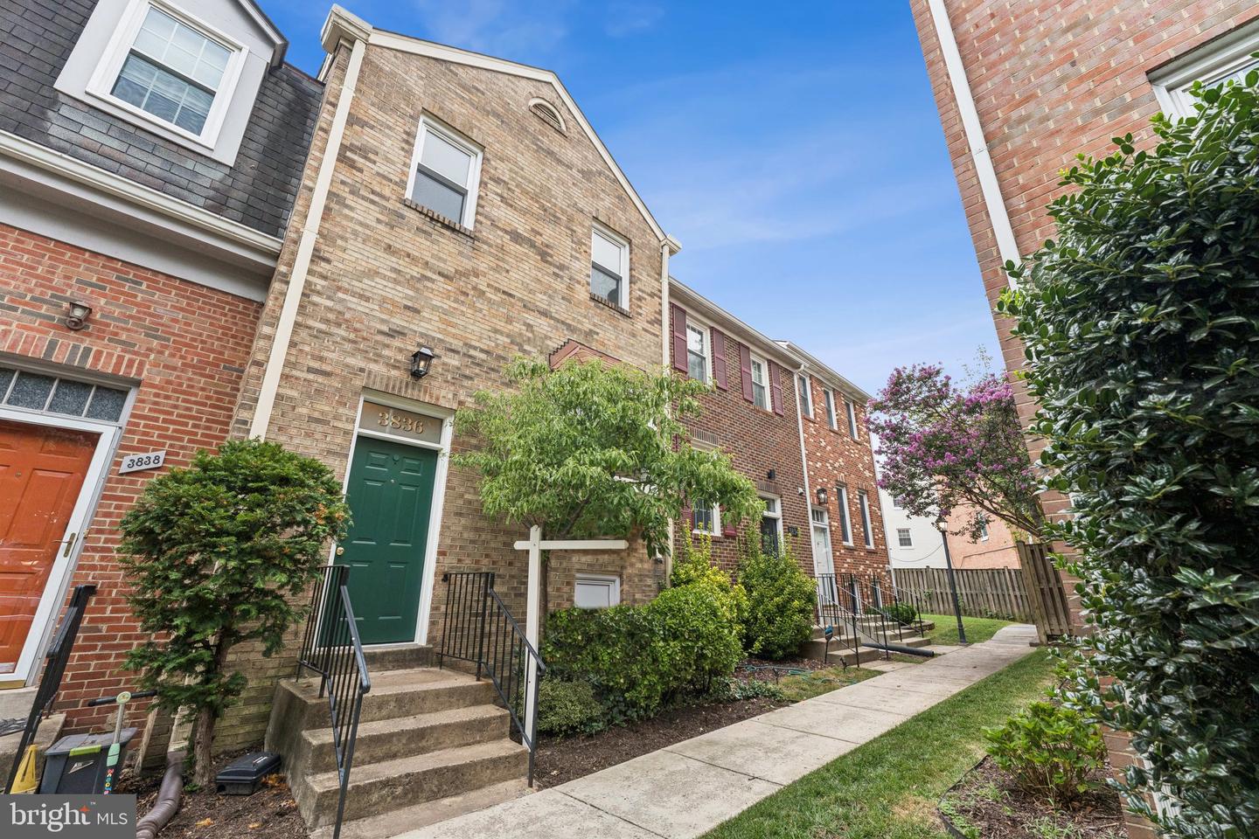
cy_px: 420
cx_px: 630
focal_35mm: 15
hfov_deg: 101.9
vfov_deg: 78.8
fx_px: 511
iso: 640
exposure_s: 1/200
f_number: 8
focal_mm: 14.6
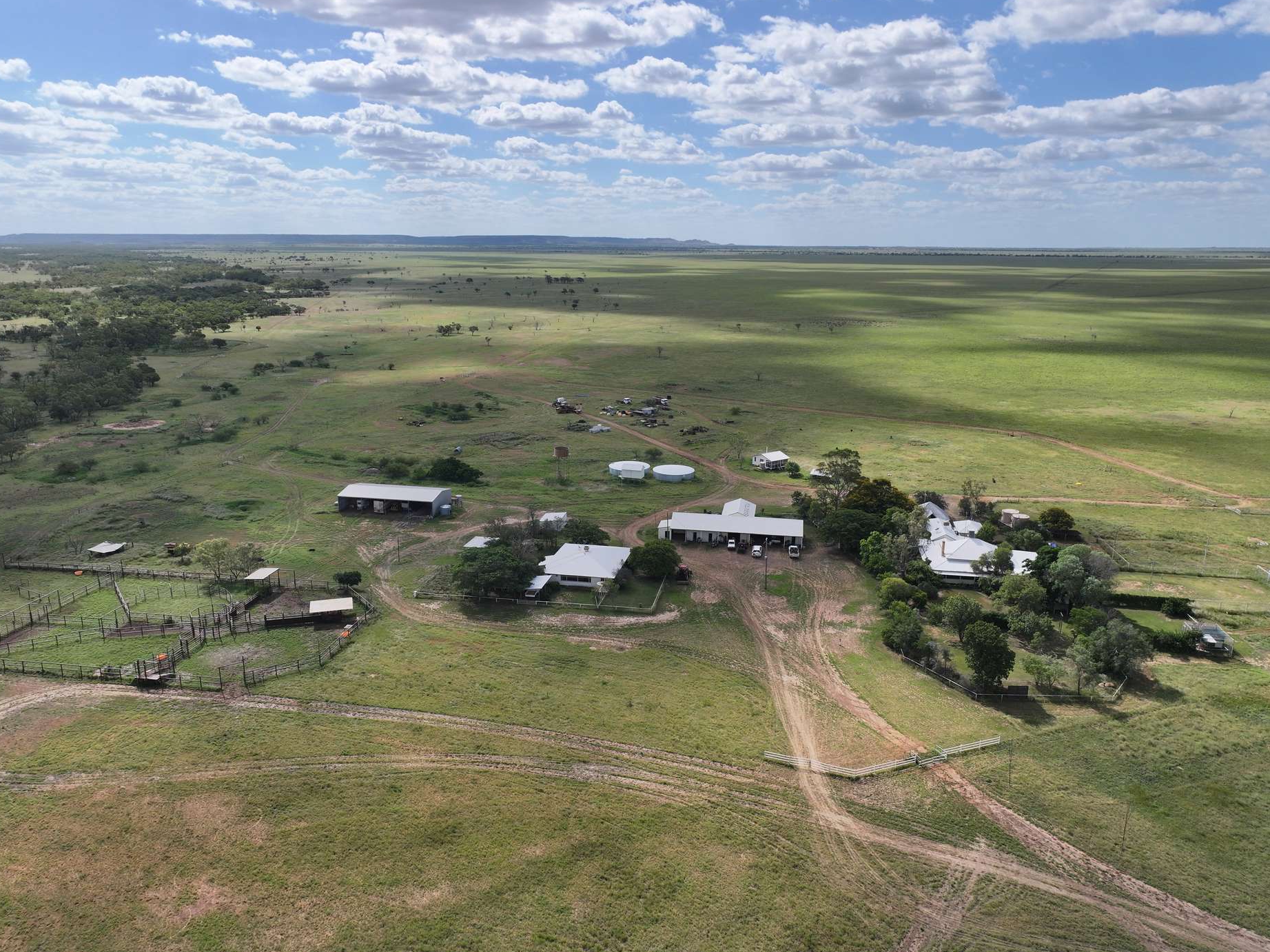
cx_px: 611
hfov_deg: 69.4
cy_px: 487
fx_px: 917
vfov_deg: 54.8
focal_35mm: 25
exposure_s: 1/3200
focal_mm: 12.29
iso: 150
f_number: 2.8
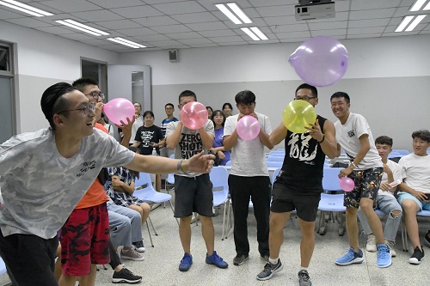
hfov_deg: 53.1
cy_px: 143
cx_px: 215
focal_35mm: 36
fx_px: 430
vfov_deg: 36.8
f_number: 6.3
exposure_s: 1/250
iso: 8000
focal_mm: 24
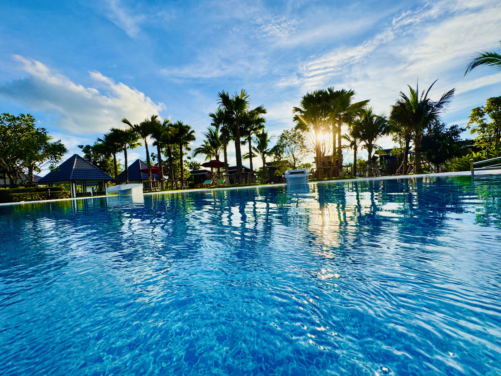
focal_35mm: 14
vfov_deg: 85.7
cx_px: 250
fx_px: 203
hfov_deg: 102.1
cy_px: 188
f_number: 2.2
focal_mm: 2.22
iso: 50
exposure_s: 1/1536
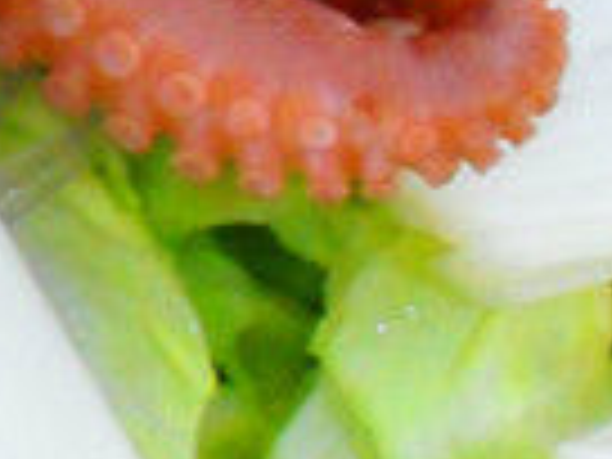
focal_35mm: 206
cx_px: -882
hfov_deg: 8.7
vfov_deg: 7.2
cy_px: 27
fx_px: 3642
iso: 400
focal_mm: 6.3
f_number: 3.6
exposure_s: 1/45
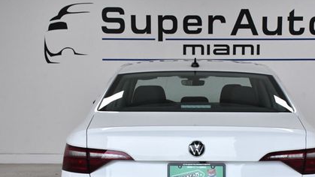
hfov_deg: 29.2
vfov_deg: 16.6
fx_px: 602
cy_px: 152
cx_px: 198
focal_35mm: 72
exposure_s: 1/500
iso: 2500
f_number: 11
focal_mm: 30
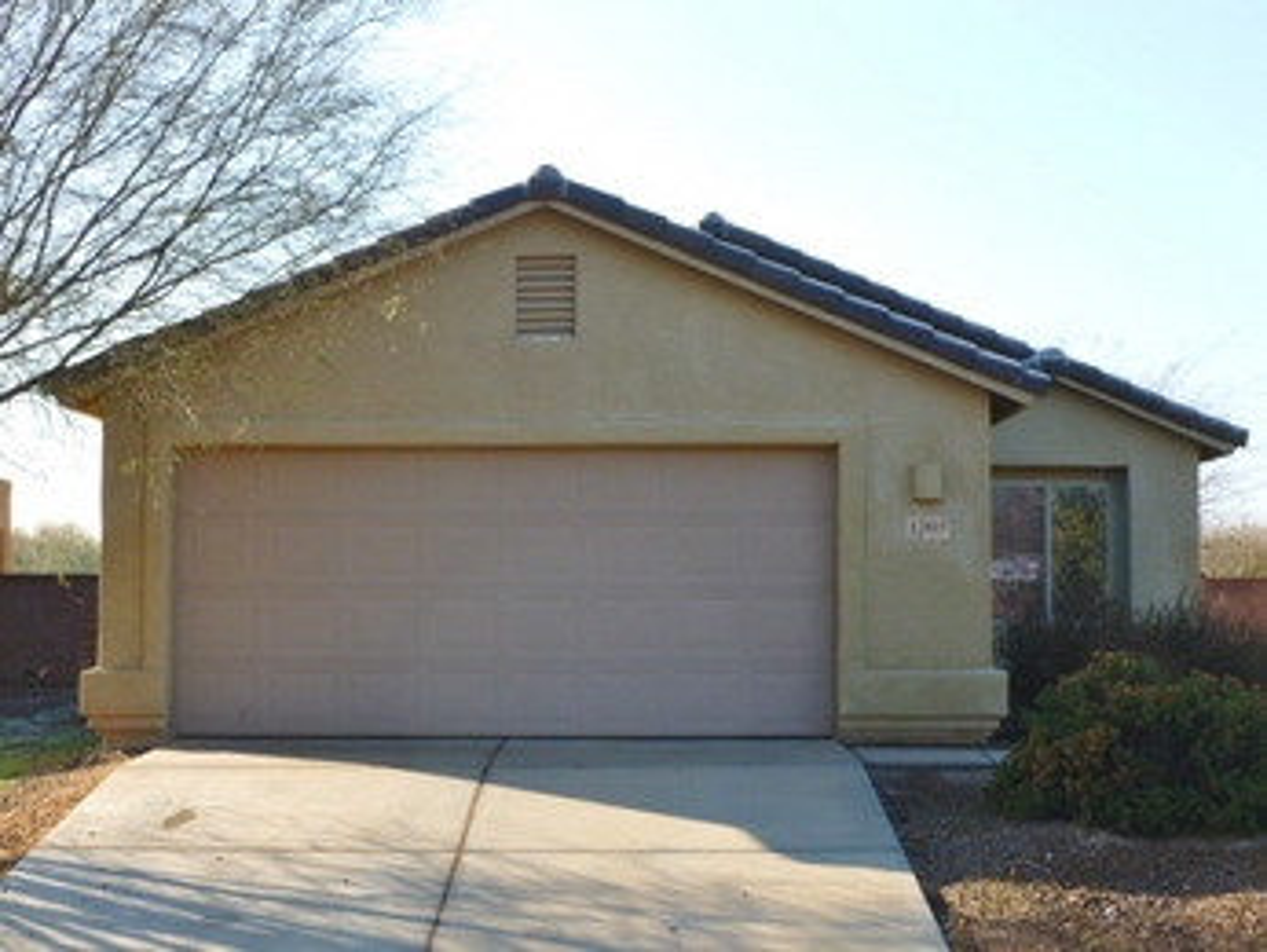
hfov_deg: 31.7
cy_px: 476
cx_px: 634
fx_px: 2234
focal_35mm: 61
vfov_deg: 24.1
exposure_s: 1/250
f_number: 4.1
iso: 100
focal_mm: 10.9
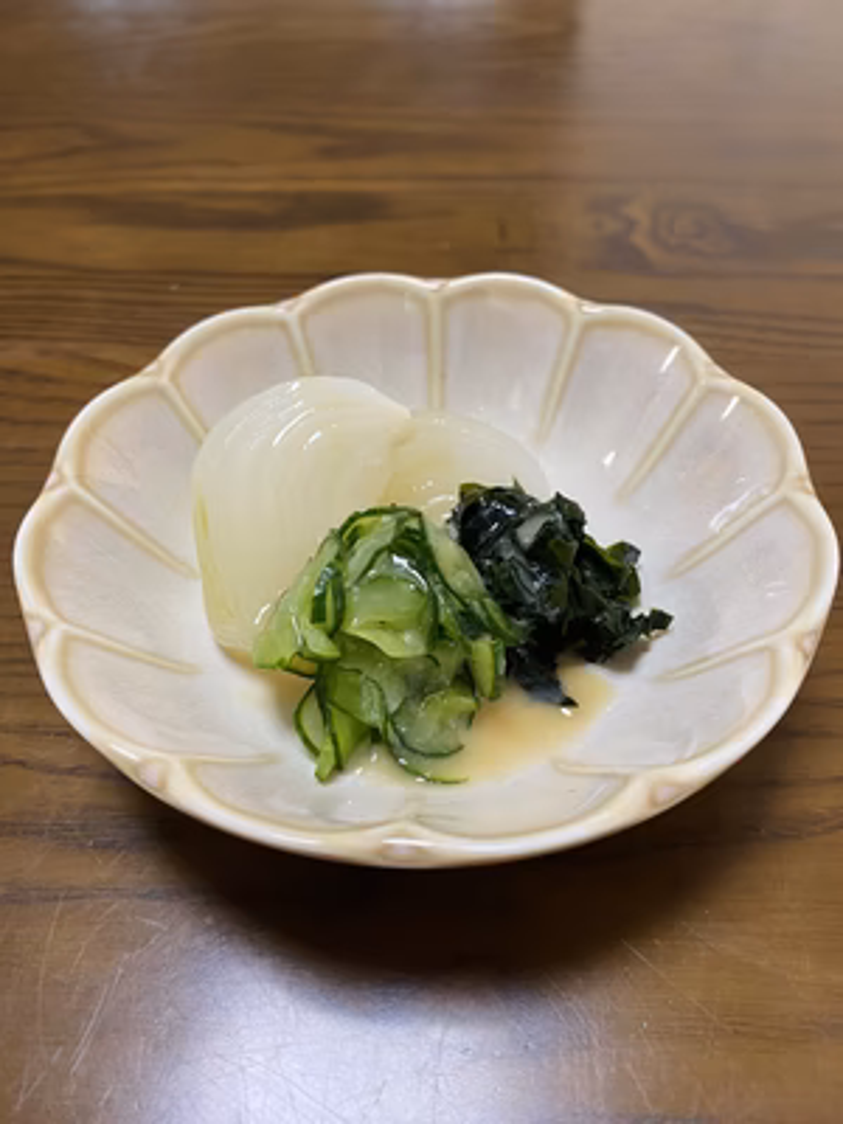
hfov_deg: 53.1
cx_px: 422
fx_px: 844
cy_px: 562
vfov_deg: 67.3
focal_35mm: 26
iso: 160
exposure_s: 1/60
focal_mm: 4.25
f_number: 1.8
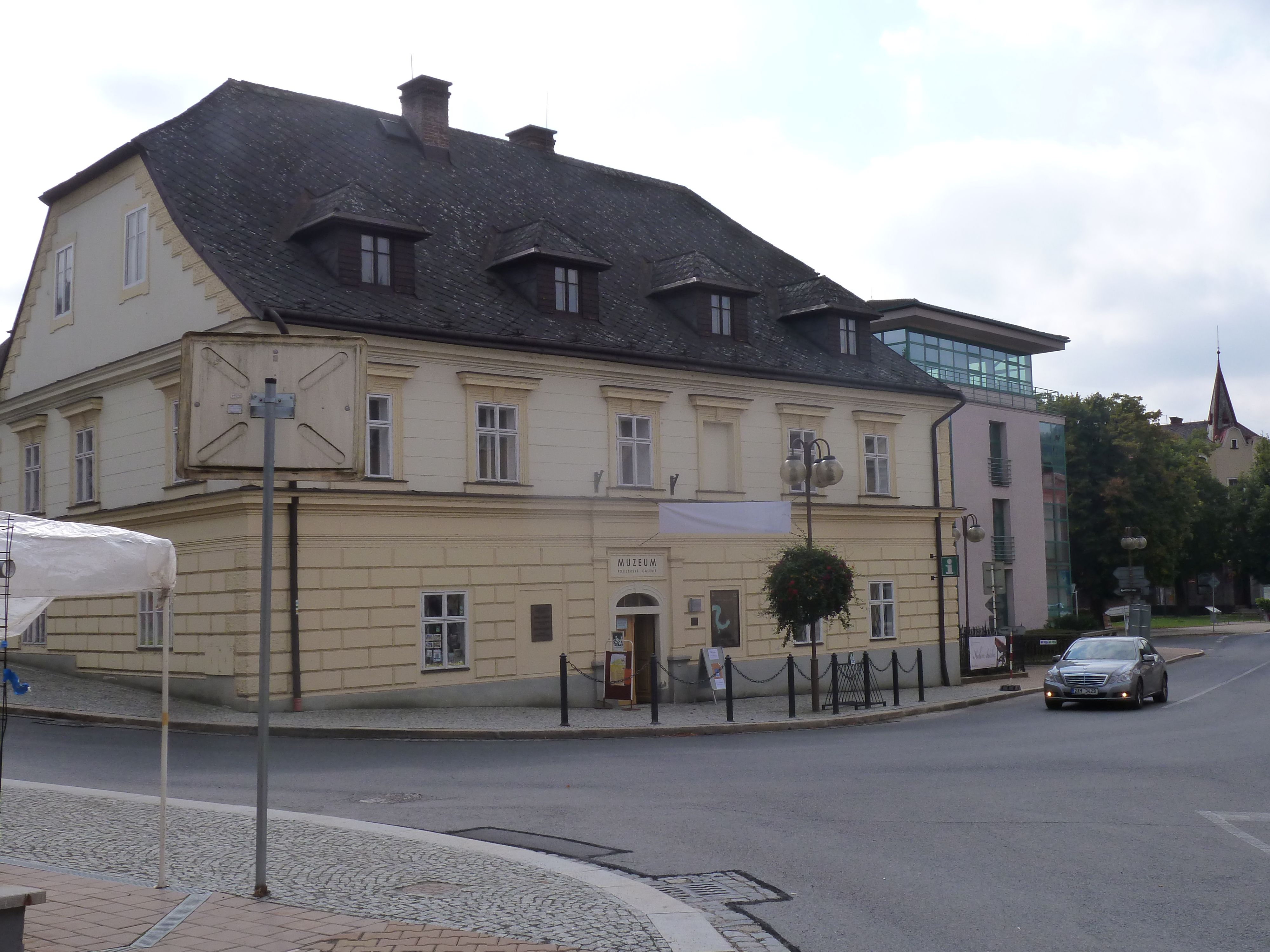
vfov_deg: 38.7
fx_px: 1357
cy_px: 476
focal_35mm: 37
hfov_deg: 50.1
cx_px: 635
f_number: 5
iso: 125
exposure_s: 1/500
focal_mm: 6.1
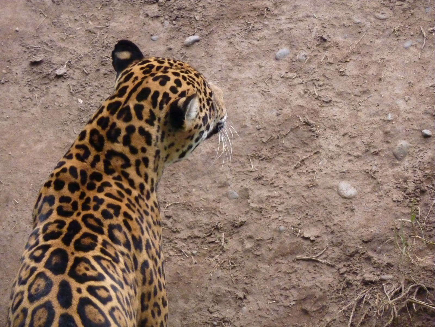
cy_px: 164
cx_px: 218
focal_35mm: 260
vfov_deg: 5.7
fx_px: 3267
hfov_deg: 7.6
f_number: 4.7
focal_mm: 42.6
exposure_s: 1/160
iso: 800
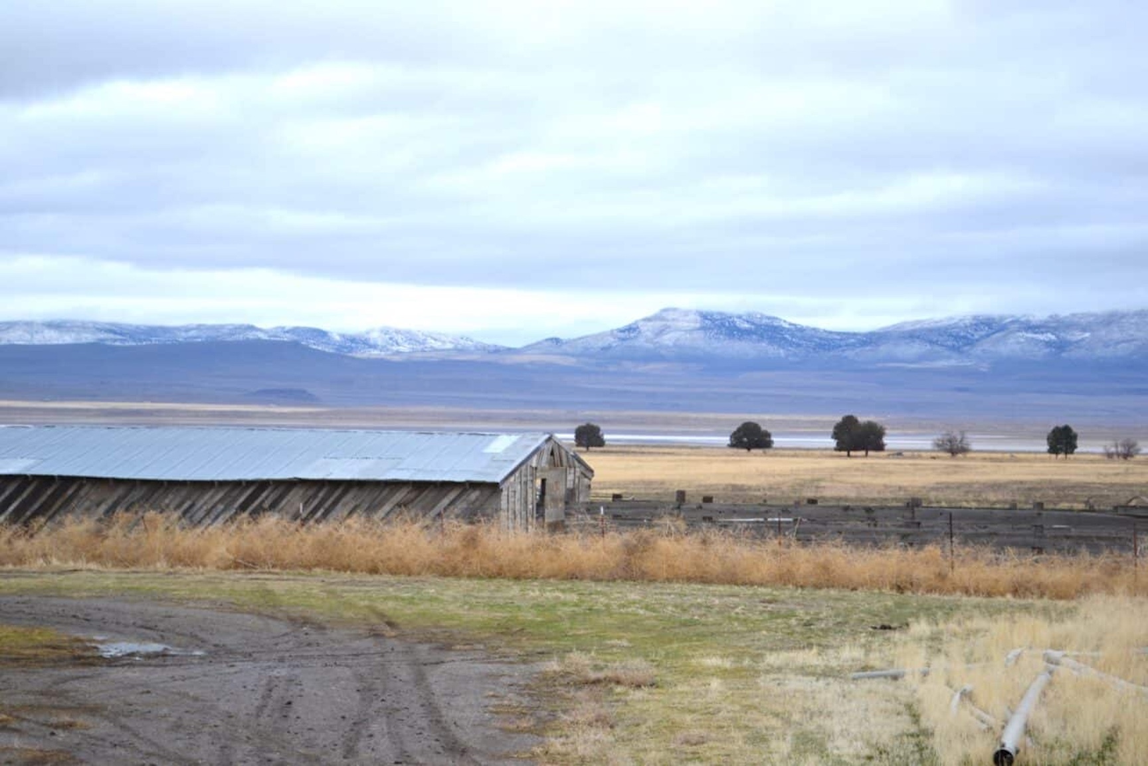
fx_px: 2631
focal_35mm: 82
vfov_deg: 16.6
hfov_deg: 24.6
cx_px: 574
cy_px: 383
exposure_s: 1/160
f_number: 6.3
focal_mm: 55
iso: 100
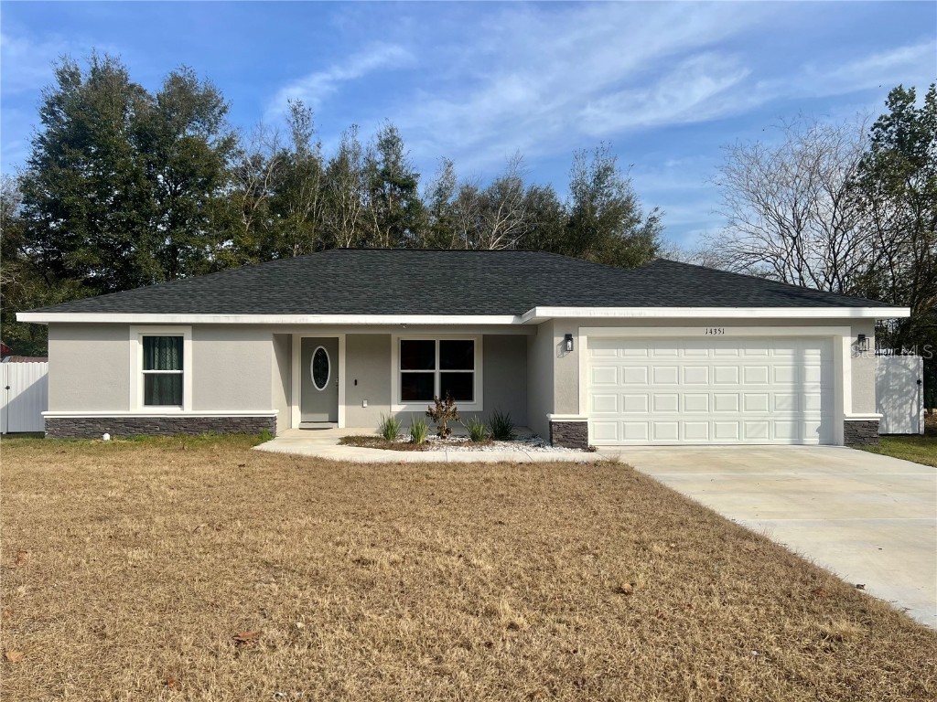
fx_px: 704
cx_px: 468
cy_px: 351
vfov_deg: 53.1
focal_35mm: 26
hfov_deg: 67.3
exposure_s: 1/4630
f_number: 1.5
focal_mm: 5.7
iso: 50
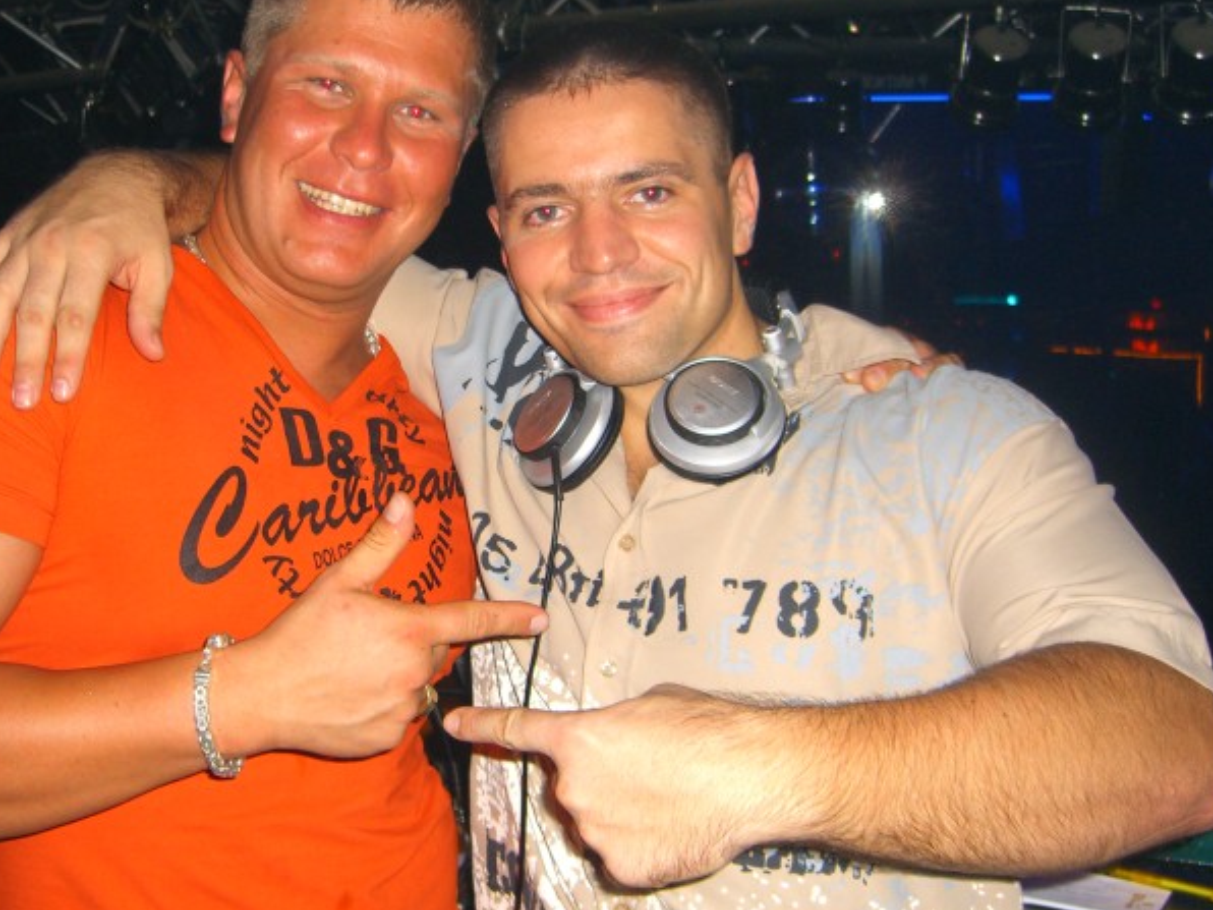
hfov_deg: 37.3
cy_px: 460
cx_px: 456
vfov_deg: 28.6
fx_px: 1787
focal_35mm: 51
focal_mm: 7.9
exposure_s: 1/60
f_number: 2.8
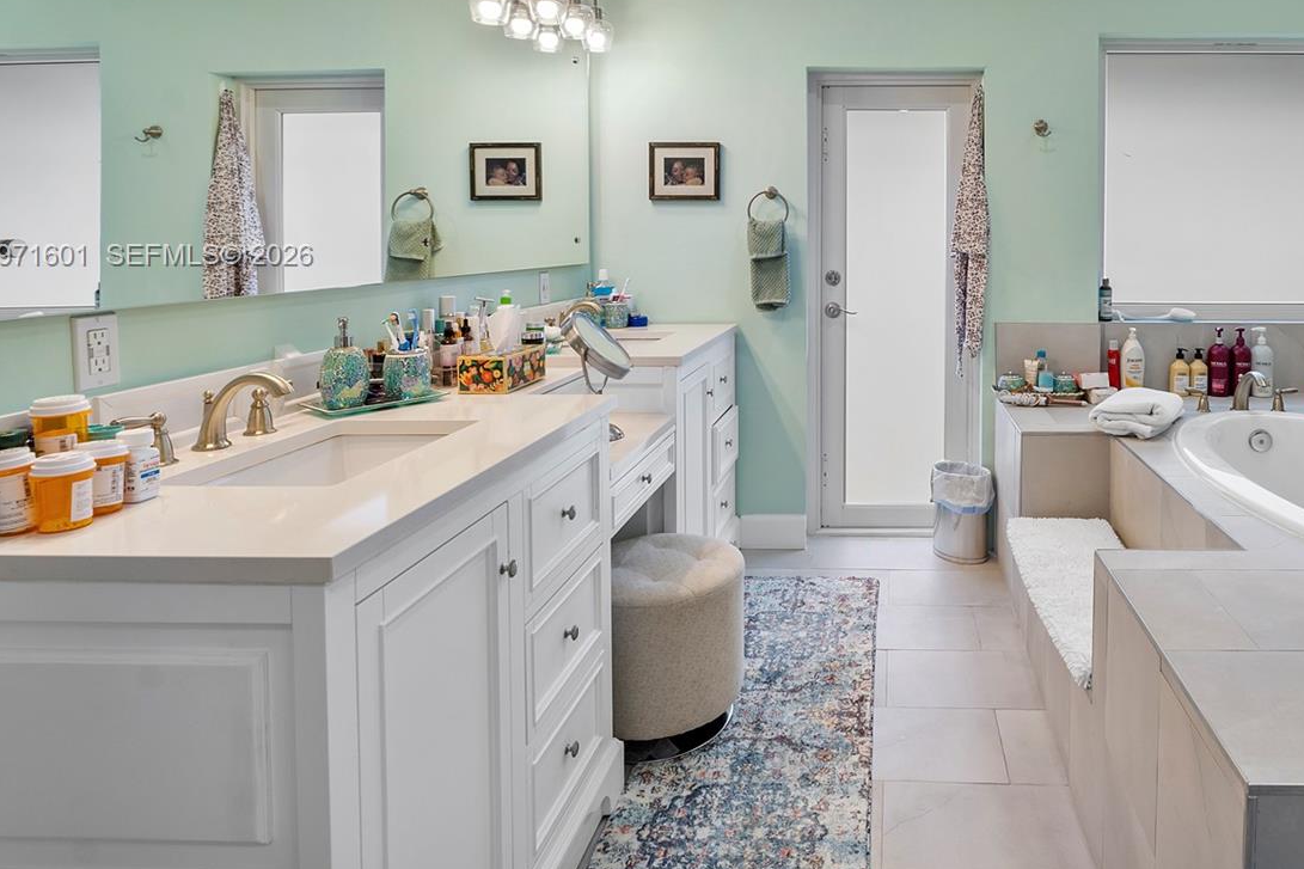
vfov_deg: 55.4
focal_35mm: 22
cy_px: 257
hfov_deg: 75.5
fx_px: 797
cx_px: 896
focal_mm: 10
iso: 160
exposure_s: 1/15
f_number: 11
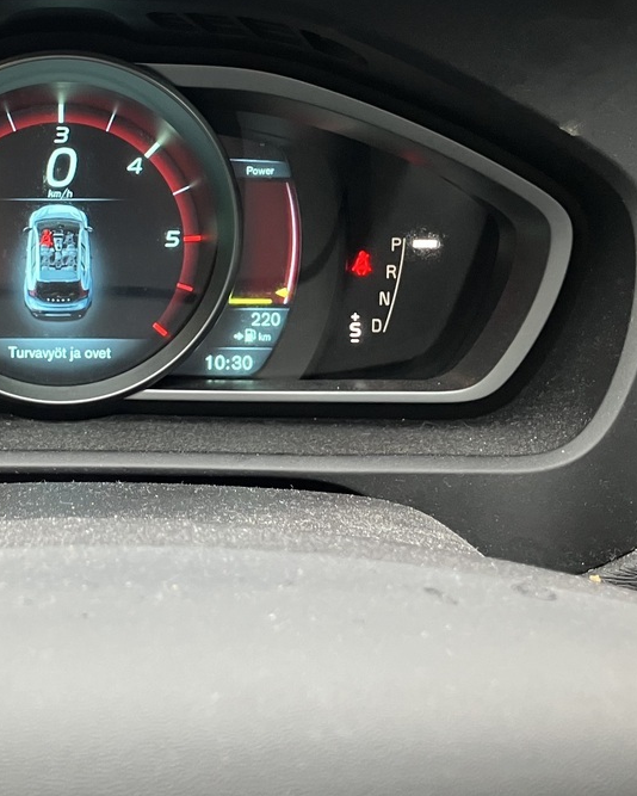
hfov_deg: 25.0
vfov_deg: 31.8
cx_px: 51
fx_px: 1390
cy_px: 286
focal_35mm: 59
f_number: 1.8
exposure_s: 1/50
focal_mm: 3.99
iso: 100
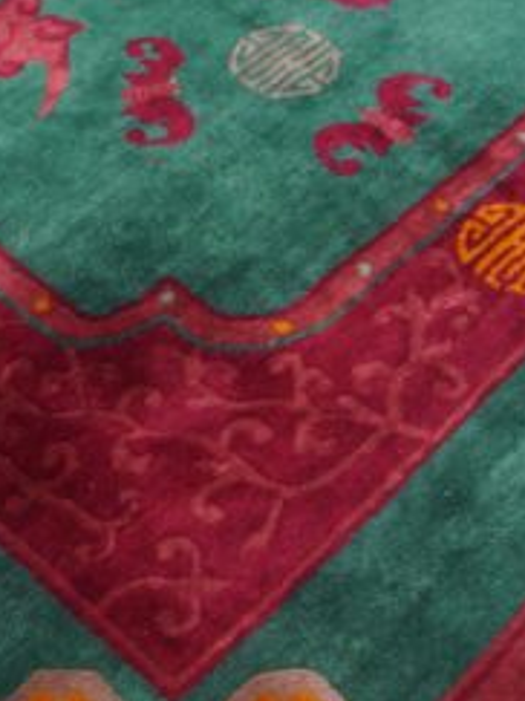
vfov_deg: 30.3
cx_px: 156
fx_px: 1295
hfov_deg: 22.8
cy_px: 336
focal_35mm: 64
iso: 1250
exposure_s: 1/60
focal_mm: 18
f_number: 4
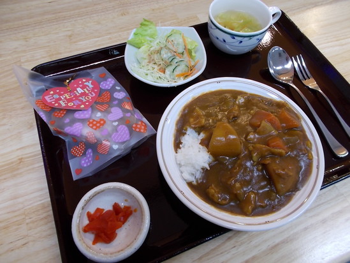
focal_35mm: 26
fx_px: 263
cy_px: 132
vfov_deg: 53.1
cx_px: 175
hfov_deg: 67.3
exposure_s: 1/25
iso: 125
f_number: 3.2
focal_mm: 4.6
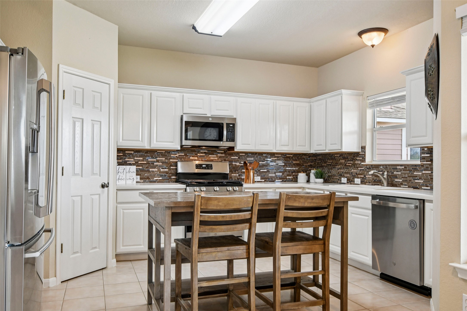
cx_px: 234
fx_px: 350
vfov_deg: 47.9
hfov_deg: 67.4
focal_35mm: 27
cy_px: 156
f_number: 8
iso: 400
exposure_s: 1/30
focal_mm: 18
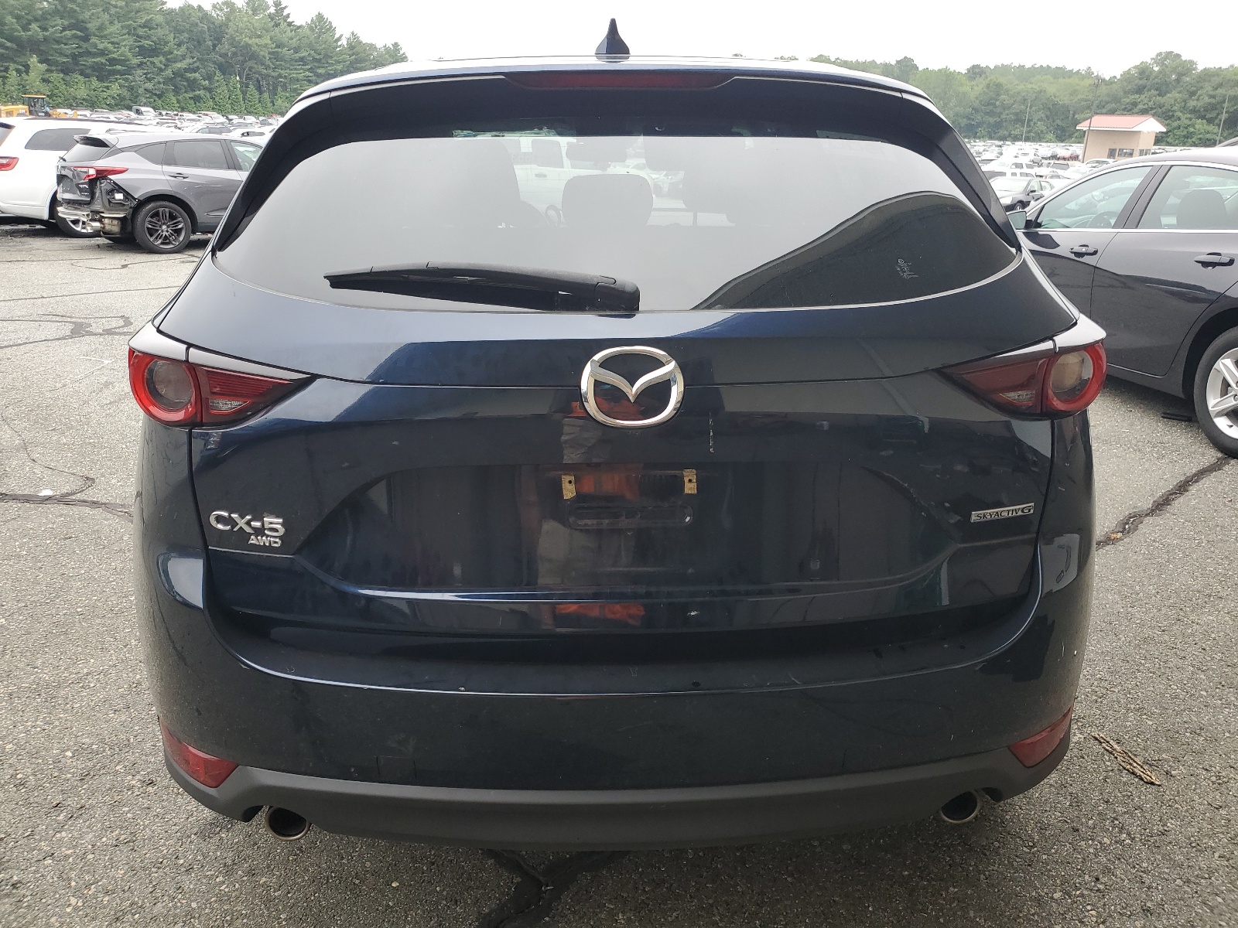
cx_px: 619
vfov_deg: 53.1
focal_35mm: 26
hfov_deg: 67.3
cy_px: 464
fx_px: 930
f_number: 1.5
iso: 50
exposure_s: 1/161
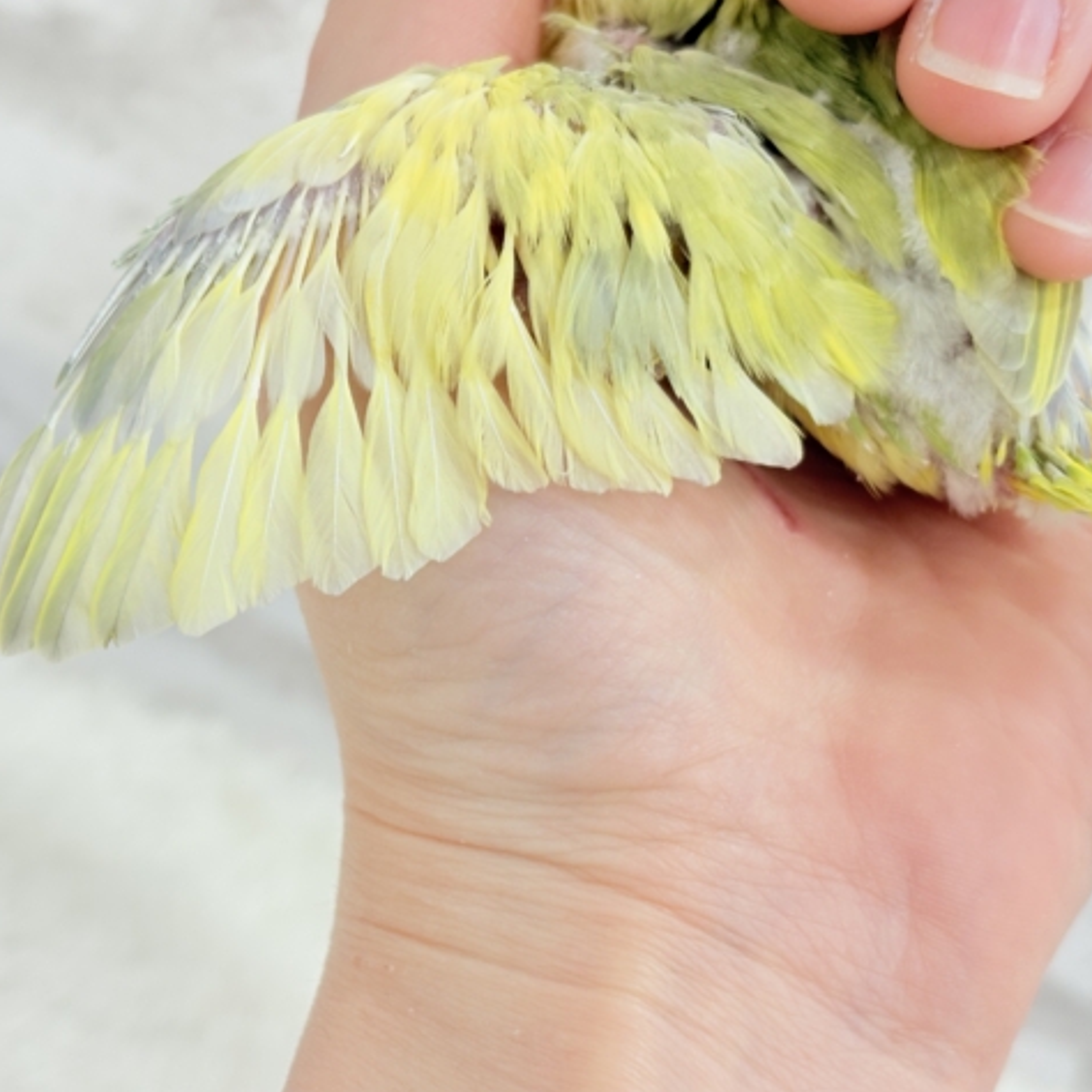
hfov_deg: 27.7
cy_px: 541
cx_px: 458
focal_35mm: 62
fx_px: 2213
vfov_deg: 27.7
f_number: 1.6
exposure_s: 1/50
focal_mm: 5.96
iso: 50
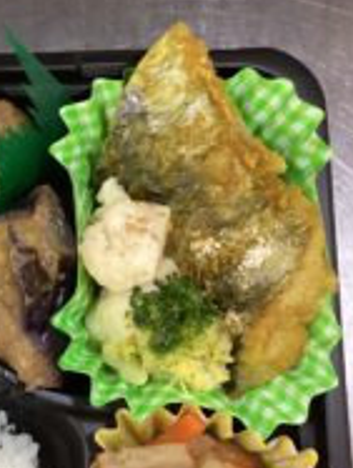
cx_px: -86
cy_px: 317
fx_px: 840
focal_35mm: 62
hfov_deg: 21.7
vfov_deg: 30.9
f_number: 2.4
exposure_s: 1/60
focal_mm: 3.3
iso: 200
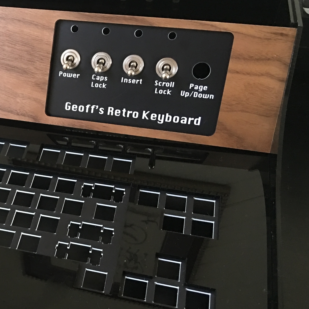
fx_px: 525
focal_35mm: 52
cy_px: 184
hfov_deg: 30.5
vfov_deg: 32.7
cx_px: 2
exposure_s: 1/8
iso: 160
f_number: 2.2
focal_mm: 4.15
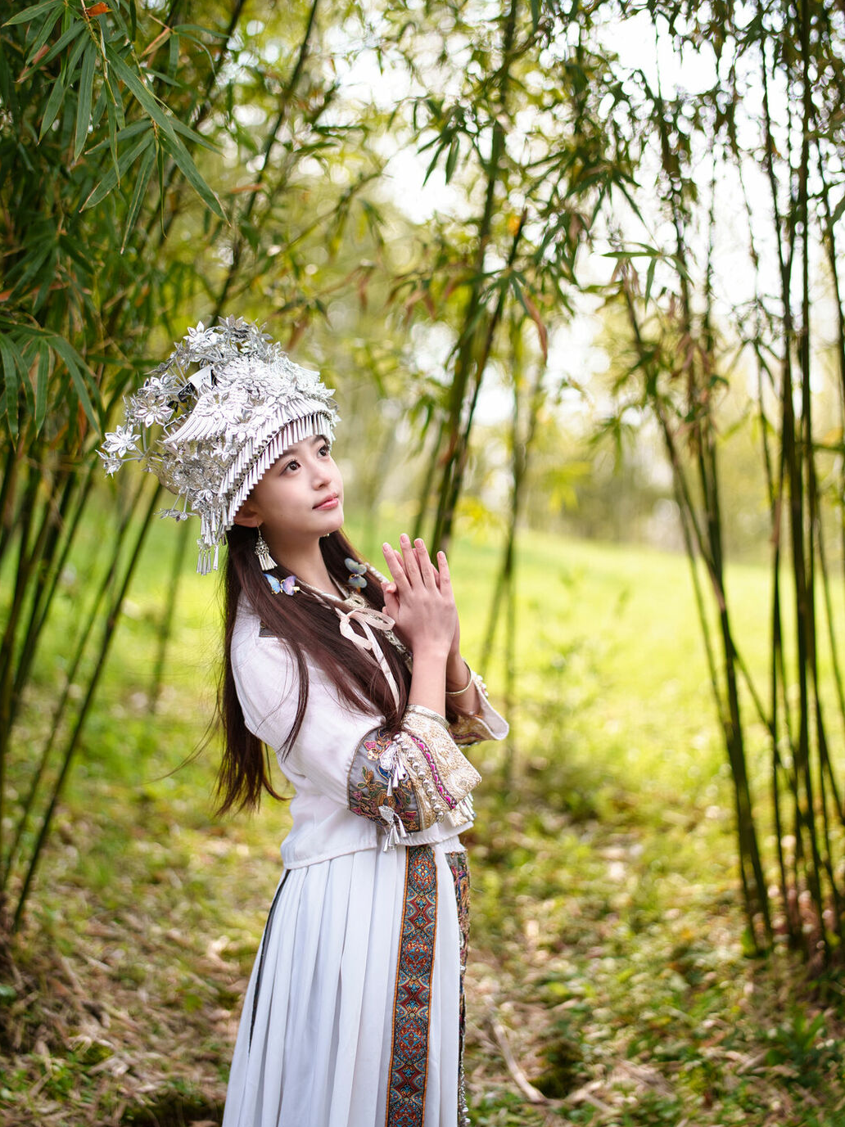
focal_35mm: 55
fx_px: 1791
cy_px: 505
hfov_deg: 26.5
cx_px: 427
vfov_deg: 34.9
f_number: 1.4
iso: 100
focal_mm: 50
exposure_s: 1/800
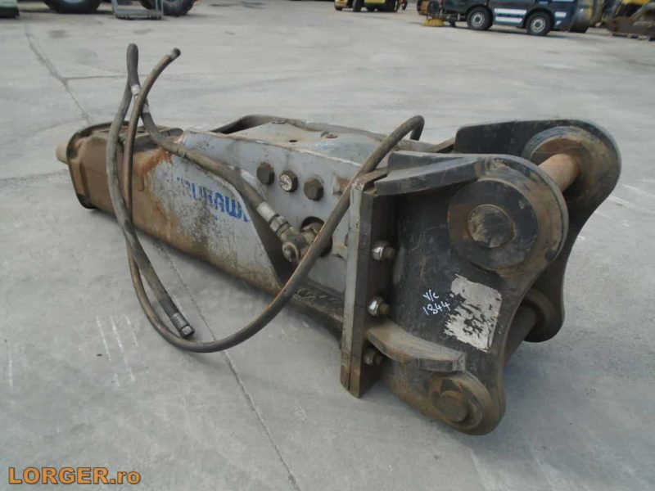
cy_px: 246
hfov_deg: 67.3
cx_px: 328
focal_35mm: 26
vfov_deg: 53.1
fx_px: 492
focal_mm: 4.6
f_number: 3.2
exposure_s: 1/800
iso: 100
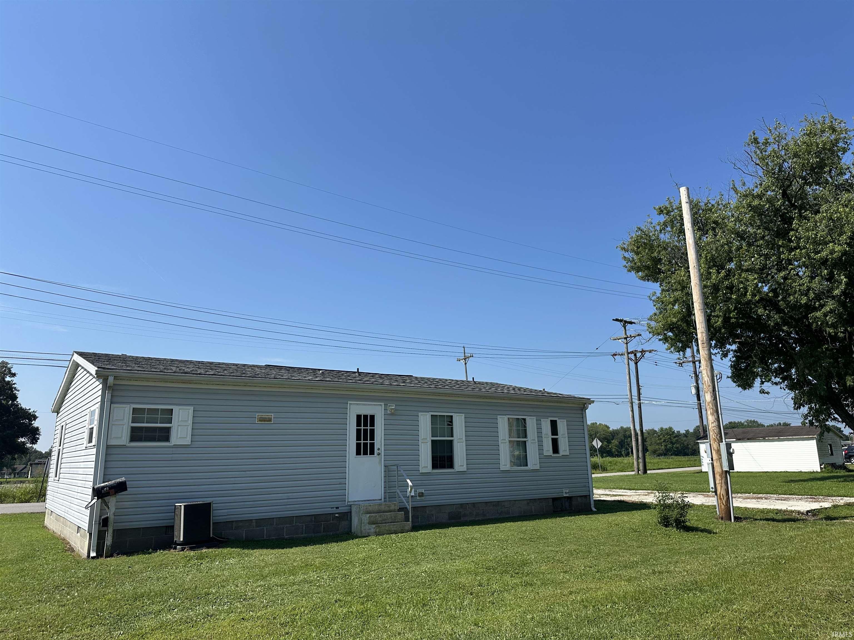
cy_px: 320
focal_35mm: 24
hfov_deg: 71.6
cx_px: 427
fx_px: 592
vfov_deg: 56.8
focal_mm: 6.86
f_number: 1.78
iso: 80
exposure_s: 1/5263
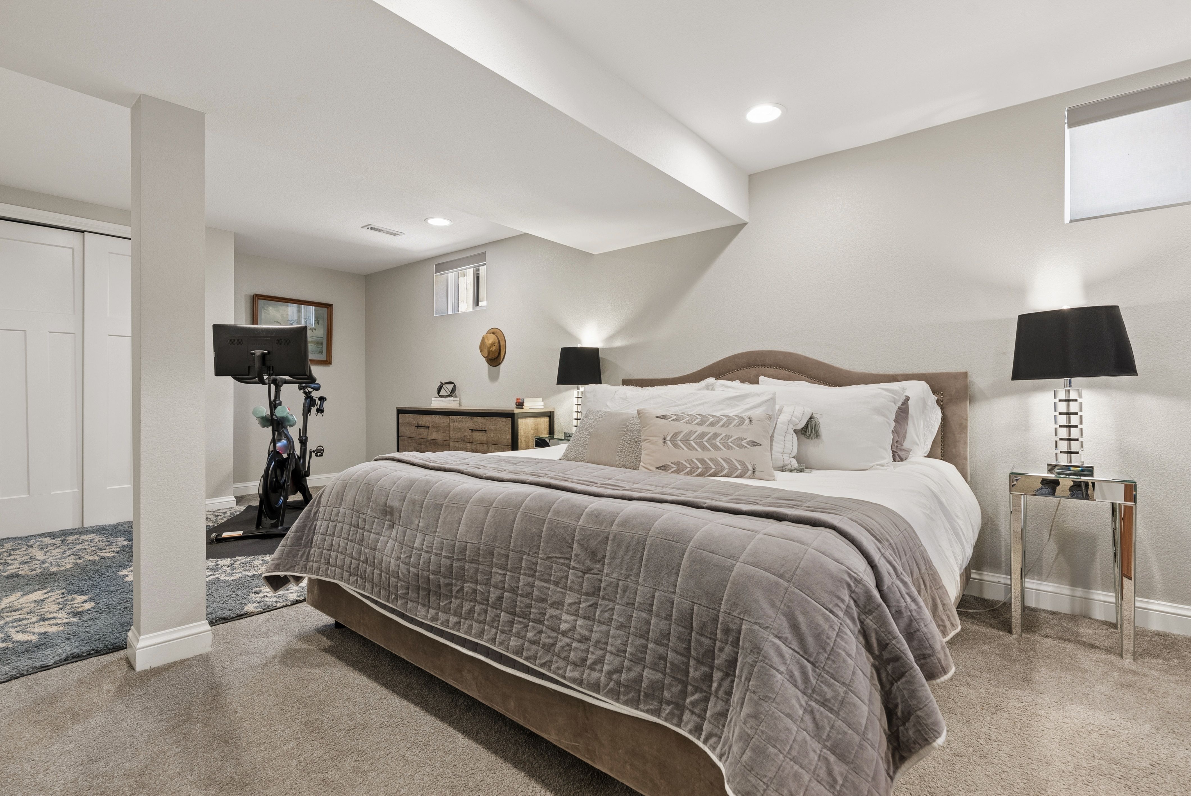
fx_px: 530
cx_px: 596
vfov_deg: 73.8
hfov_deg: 96.7
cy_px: 398
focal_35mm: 16
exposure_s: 1/15
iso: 640
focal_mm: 16
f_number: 8
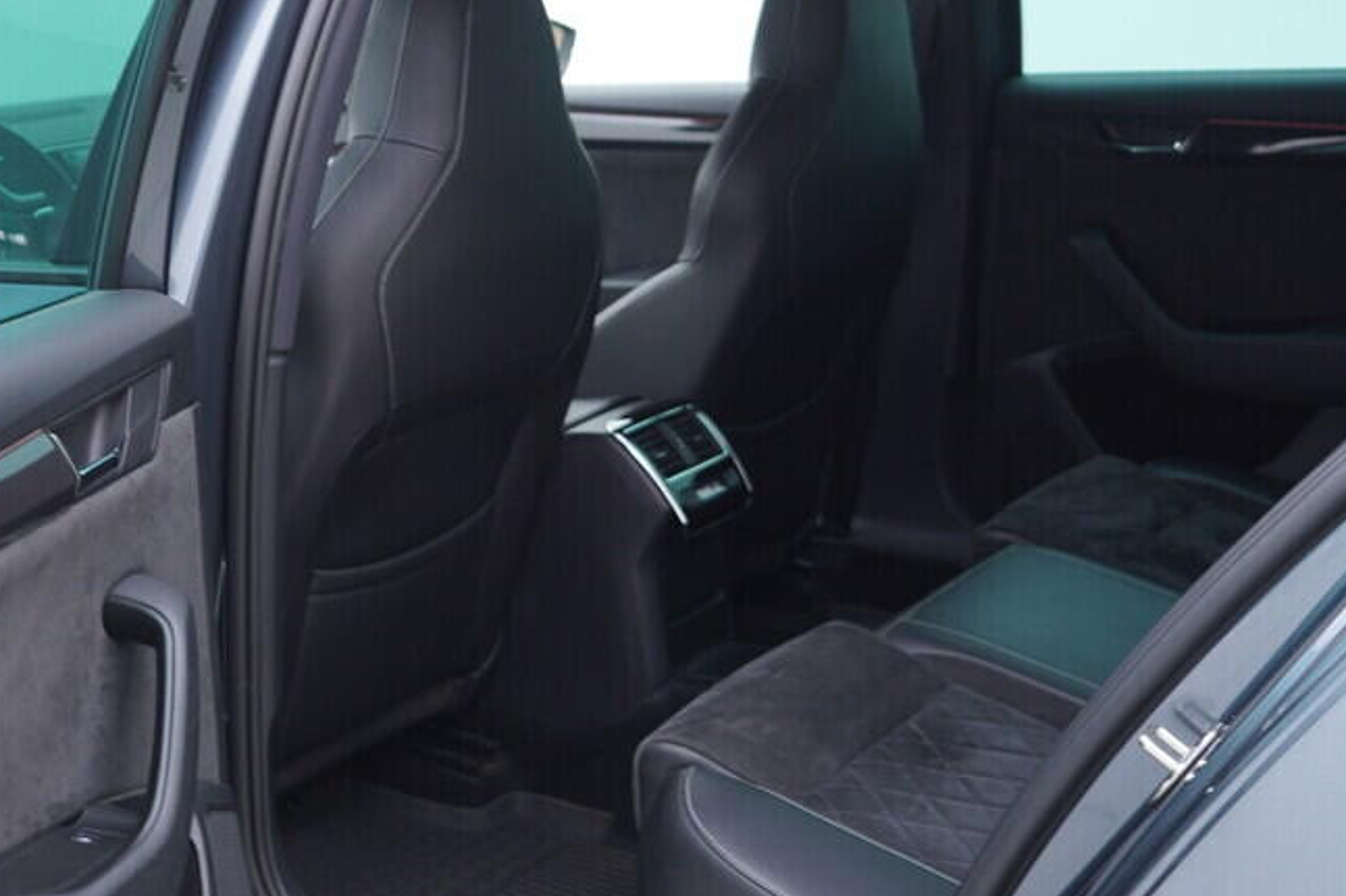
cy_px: 440
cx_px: 470
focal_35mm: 57
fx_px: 2130
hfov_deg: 34.8
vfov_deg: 23.8
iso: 200
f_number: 2.8
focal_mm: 24
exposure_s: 1/40
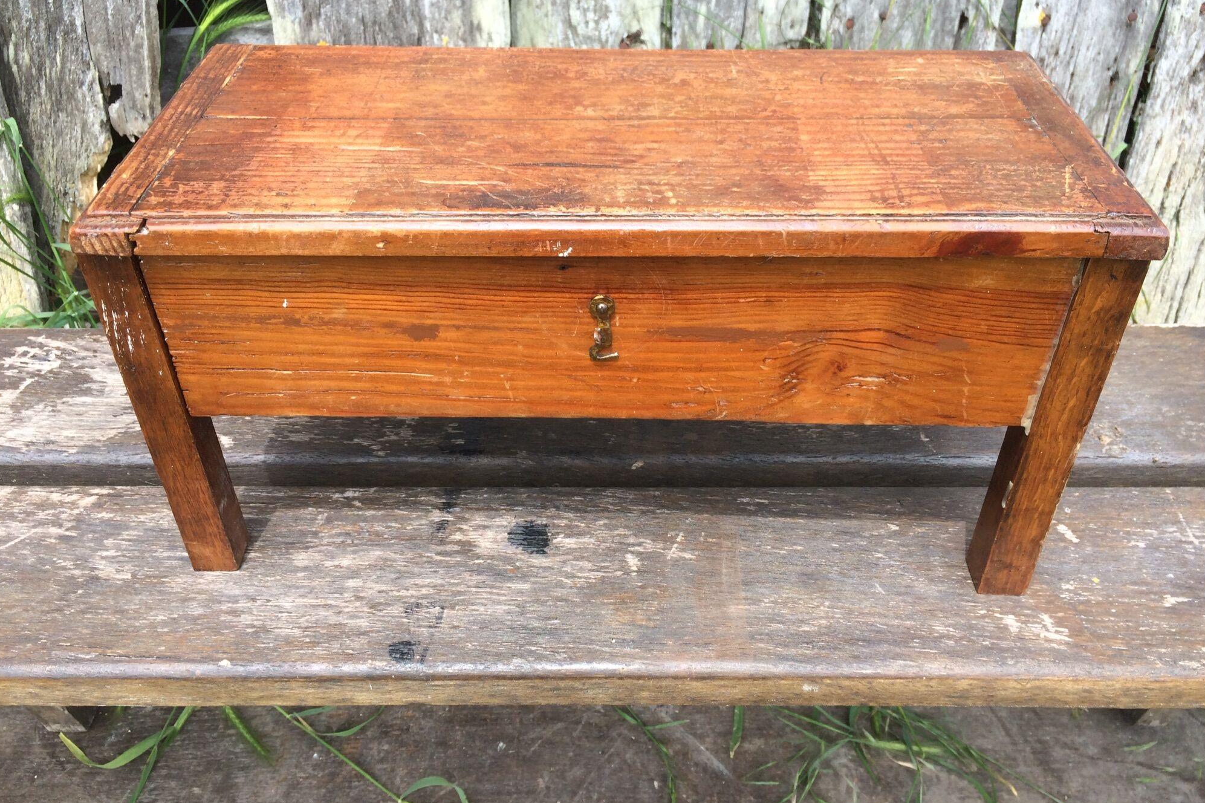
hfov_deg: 60.3
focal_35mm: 31
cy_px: 345
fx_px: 1037
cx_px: 604
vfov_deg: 42.2
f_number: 2.2
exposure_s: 1/540
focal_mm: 4.15
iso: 32
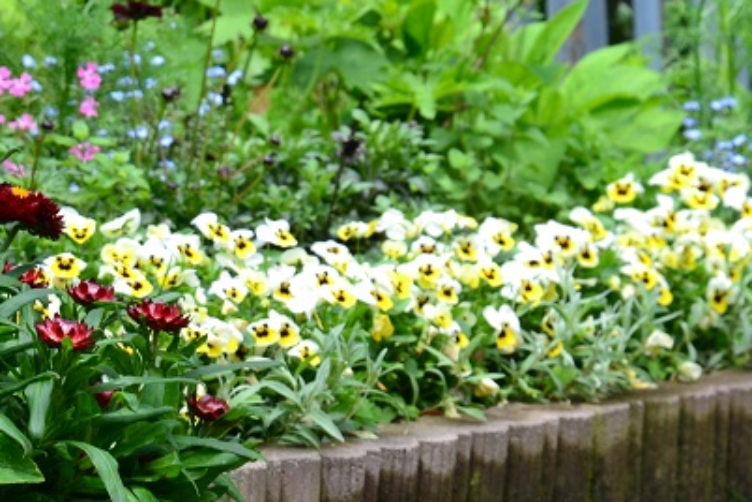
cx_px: 321
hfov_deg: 5.4
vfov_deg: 3.6
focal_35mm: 383
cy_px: 383
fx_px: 7999
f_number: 10
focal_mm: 135
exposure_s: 1/160
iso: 400
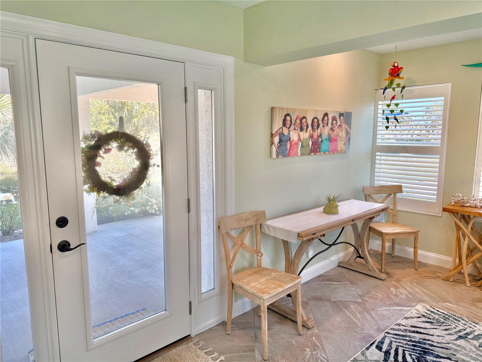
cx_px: 241
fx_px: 334
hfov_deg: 71.6
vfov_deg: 56.8
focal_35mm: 24
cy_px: 181
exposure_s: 1/299
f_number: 1.78
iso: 100
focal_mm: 6.76
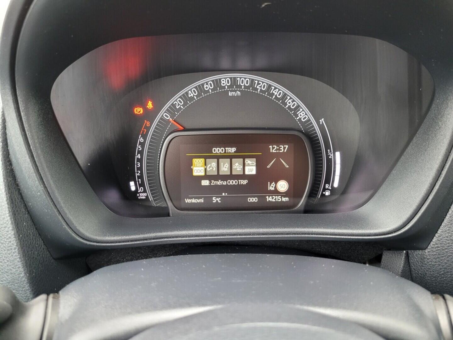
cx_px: 226
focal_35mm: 26
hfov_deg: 67.3
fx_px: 340
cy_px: 170
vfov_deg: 53.1
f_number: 1.8
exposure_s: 1/50
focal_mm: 5.4
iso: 640
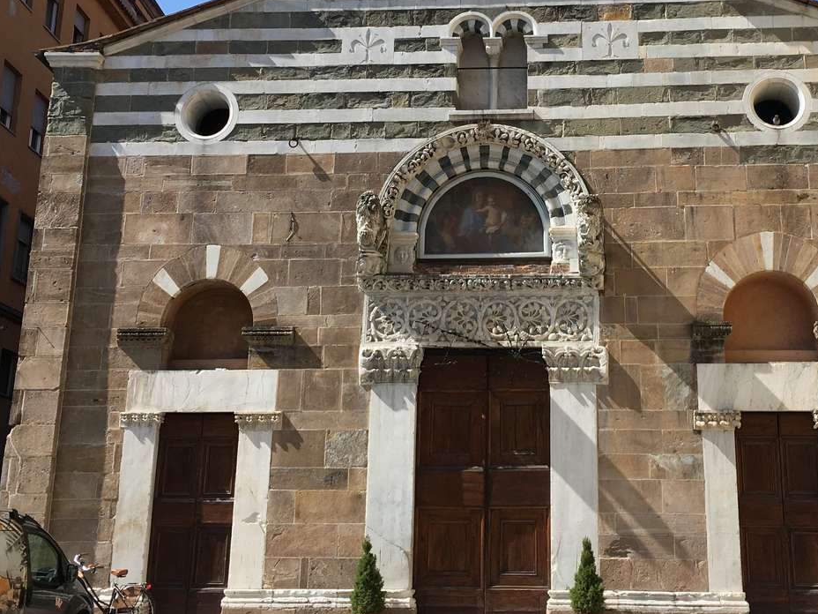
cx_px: 507
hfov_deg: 38.0
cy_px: 187
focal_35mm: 50
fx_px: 1182
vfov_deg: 28.8
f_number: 2.2
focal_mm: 4.15
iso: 25
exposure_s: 1/1148
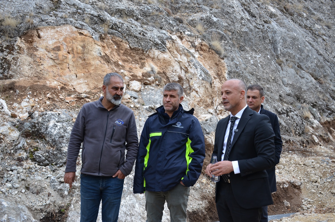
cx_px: 168
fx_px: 362
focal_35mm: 39
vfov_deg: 34.1
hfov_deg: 49.6
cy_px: 111
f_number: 5.6
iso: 280
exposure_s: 1/125
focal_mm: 26
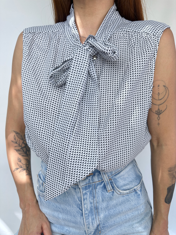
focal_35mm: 24
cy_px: 118
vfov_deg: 71.6
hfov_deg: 56.8
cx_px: 88
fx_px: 163
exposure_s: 1/290
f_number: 1.78
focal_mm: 6.86
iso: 80
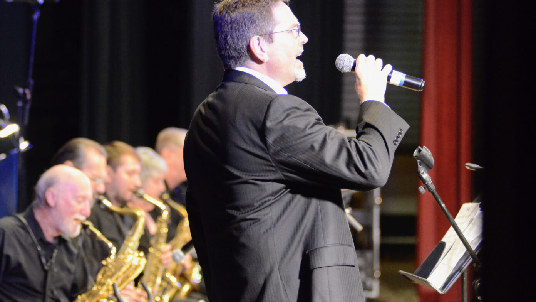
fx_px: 2459
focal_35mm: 173
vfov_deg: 7.0
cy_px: 141
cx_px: 247
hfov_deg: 12.4
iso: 6400
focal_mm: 100
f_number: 2.8
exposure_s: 1/160
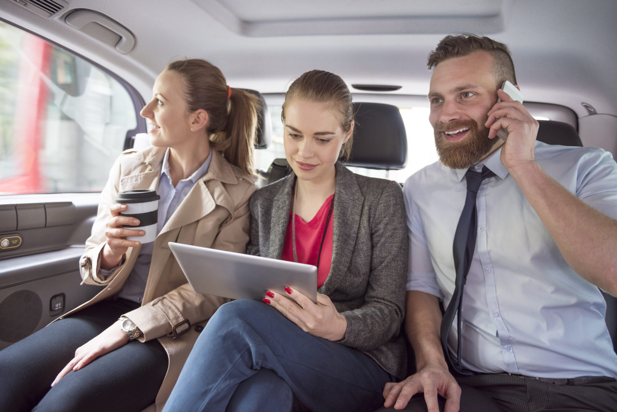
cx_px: 308
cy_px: 206
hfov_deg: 69.4
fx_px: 446
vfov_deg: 49.6
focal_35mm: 26
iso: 100
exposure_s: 1/40
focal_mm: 26
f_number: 2.8
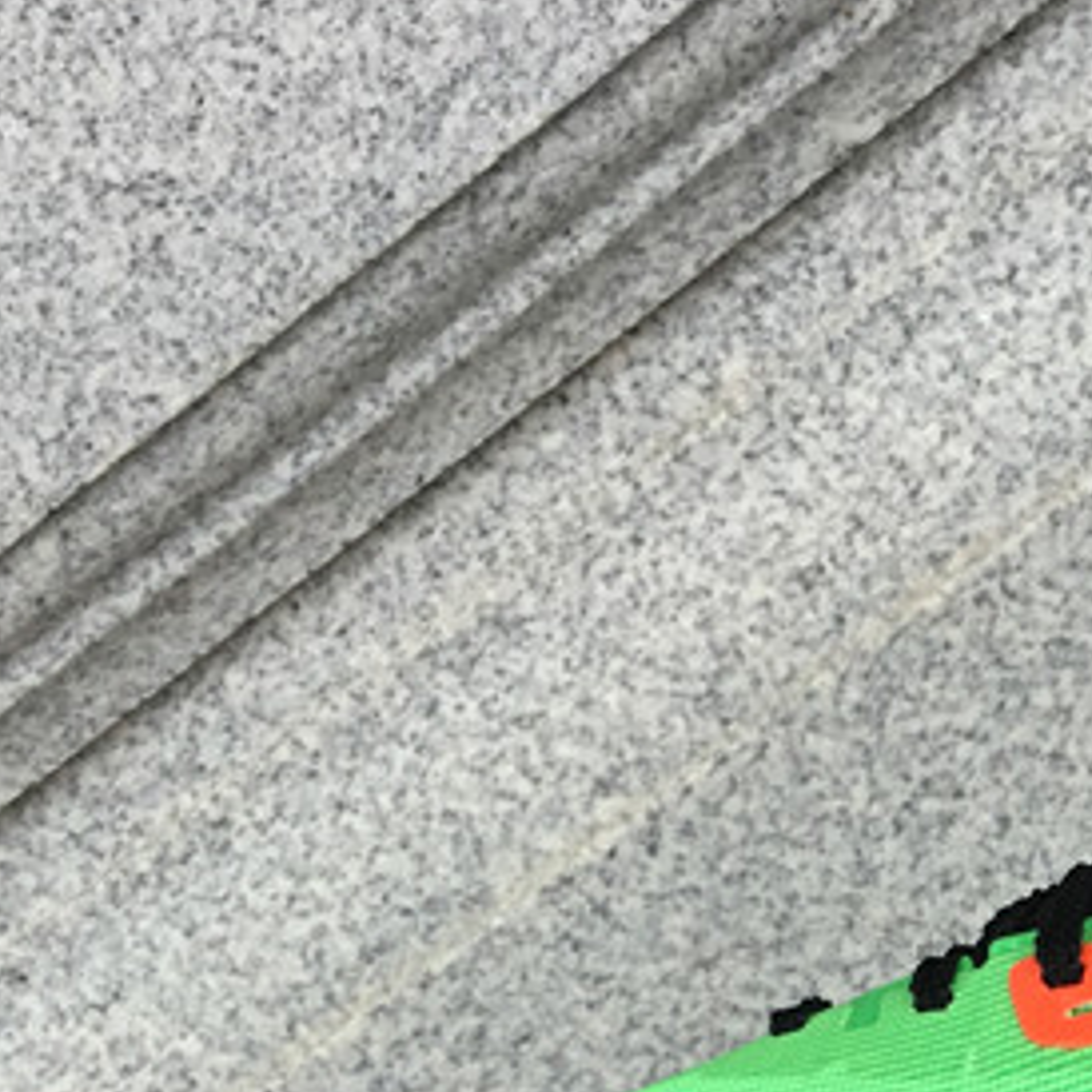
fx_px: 3212
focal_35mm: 90
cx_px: 1028
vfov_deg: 18.5
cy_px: 1233
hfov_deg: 18.9
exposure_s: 1/405
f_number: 2.4
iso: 25
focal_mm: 3.3
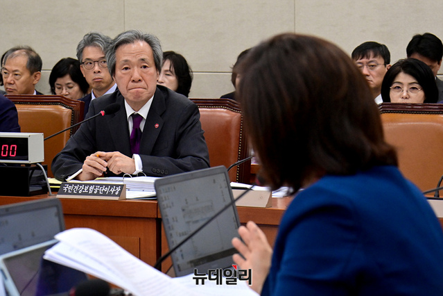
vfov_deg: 10.2
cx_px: 222
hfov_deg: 15.2
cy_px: 148
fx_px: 1661
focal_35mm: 135
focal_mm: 135
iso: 6400
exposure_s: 1/250
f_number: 10
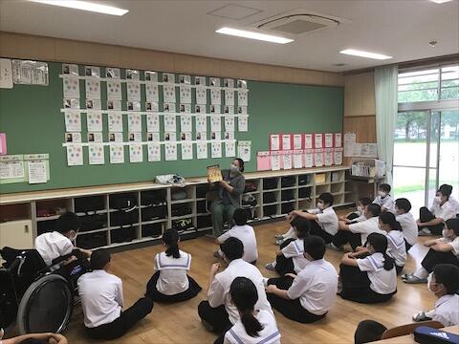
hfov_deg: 58.4
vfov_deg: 45.4
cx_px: 230
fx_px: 411
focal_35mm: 31
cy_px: 172
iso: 32
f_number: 2.4
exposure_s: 1/30
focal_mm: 3.3
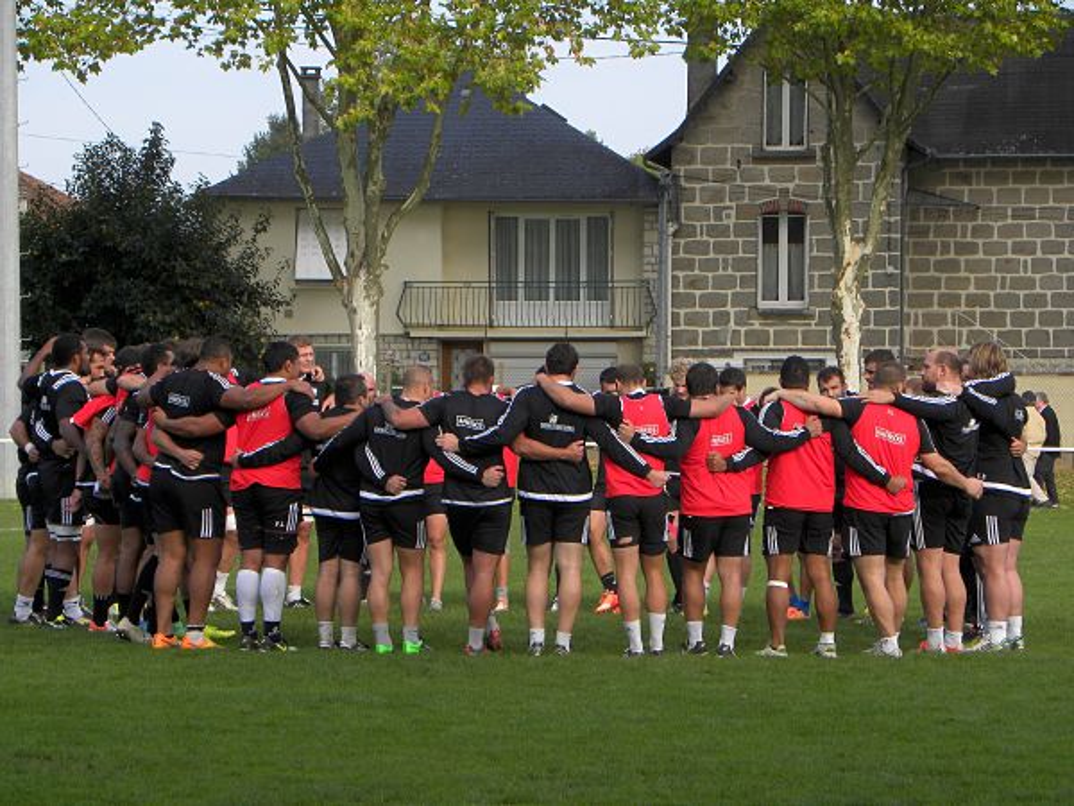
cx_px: 537
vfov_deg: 8.1
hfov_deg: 10.7
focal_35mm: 184
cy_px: 403
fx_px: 5709
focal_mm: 32.7
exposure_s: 1/186
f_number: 4.5
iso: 64
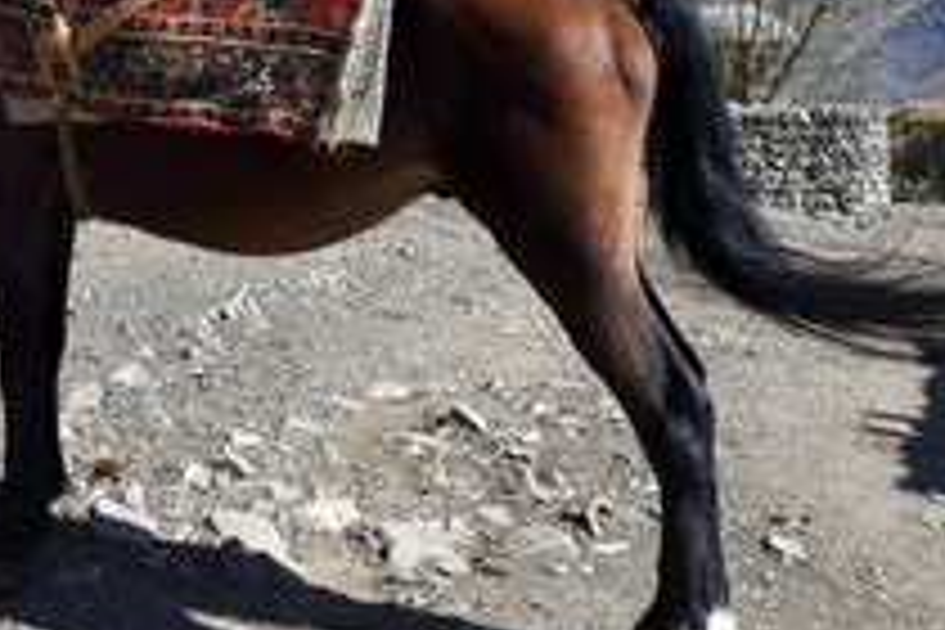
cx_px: 104
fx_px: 1785
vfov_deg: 19.7
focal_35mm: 68
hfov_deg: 28.6
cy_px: 81
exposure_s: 1/320
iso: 200
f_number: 10
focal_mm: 34
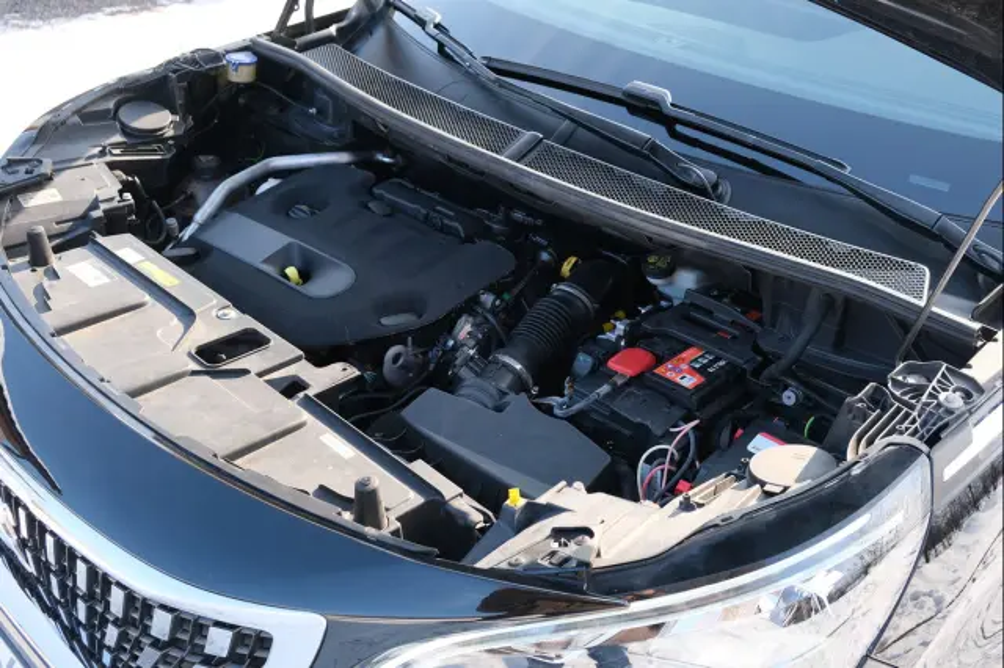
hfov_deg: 53.2
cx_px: 502
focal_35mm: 36
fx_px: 1003
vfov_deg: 36.8
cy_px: 334
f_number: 5
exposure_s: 1/150
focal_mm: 24.3
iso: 320
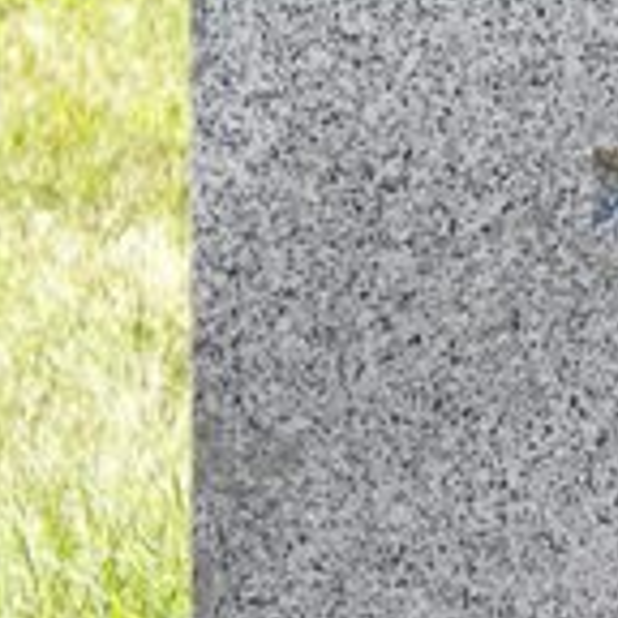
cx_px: 854
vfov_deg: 4.6
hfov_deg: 4.6
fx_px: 7716
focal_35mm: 382
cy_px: -9
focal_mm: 17.3
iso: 50
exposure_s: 1/200
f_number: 3.2
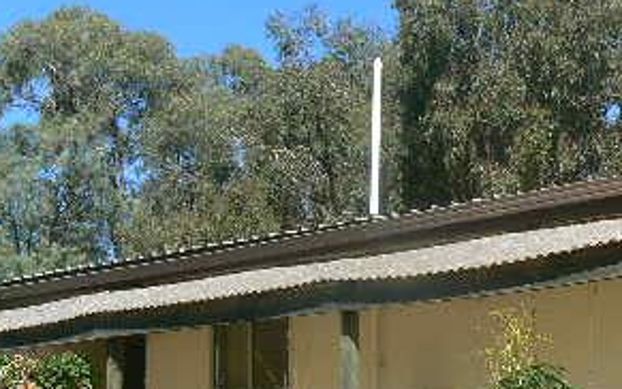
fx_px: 1424
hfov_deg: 24.3
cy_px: 419
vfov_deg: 15.2
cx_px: 485
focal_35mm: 84
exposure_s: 1/400
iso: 80
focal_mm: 6
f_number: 5.6
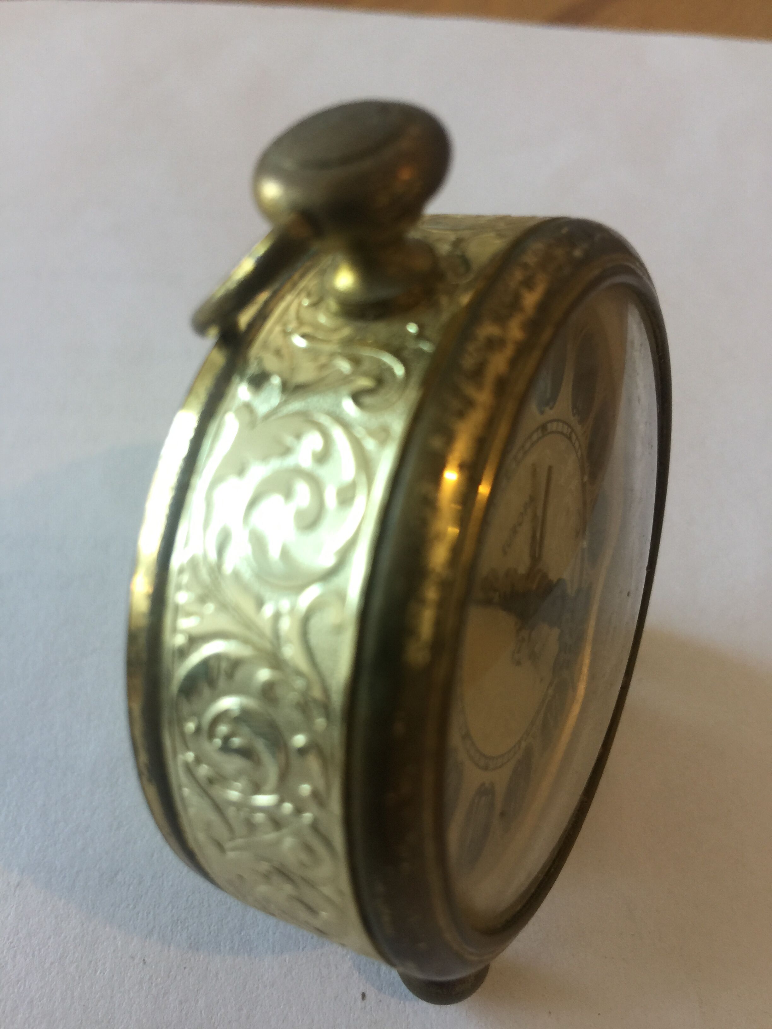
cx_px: 386
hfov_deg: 48.2
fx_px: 862
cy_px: 514
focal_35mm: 29
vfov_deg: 61.7
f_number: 2.2
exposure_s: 1/17
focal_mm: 4.15
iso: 40
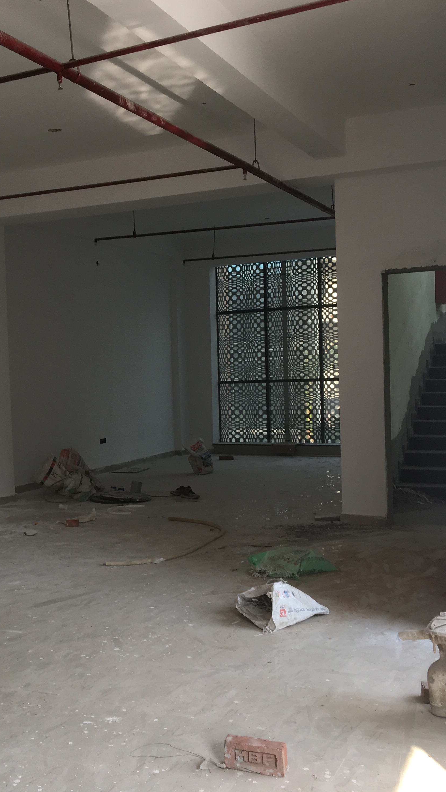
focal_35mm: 43
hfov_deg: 27.1
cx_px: 87
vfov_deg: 47.4
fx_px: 904
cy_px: 399
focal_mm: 4.15
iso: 25
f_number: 2.2
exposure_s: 1/100
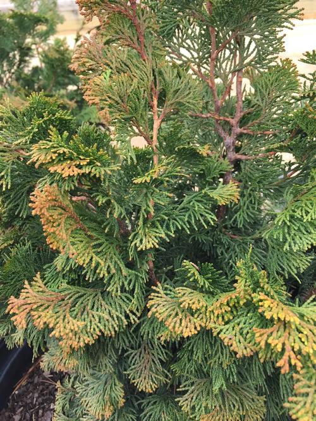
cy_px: 210
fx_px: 353
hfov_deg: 48.3
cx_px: 158
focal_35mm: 29
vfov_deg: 61.6
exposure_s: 1/297
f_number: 2.2
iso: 32
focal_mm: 4.15
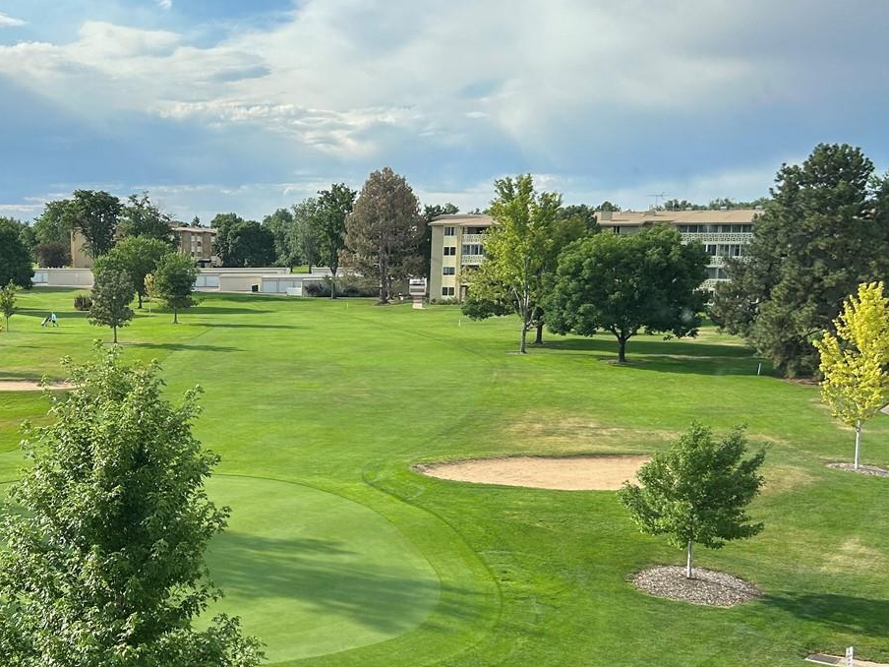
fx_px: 1181
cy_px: 409
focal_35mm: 46
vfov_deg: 31.4
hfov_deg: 39.8
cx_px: 191
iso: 50
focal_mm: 5.7
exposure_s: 1/2045
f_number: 1.5
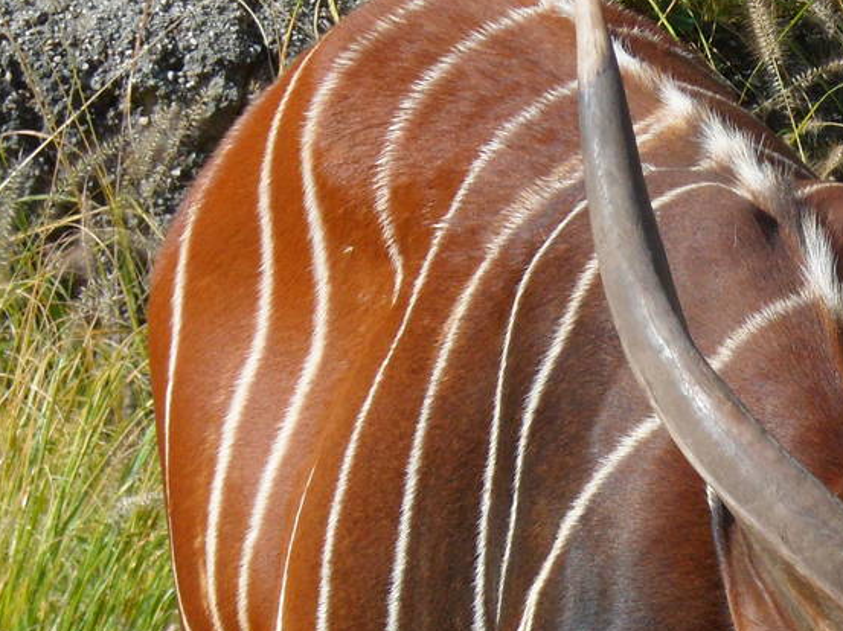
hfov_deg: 3.4
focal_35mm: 582
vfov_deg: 2.5
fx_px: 14164
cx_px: 936
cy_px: 834
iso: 80
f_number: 5.6
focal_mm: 36.2
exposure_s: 1/350
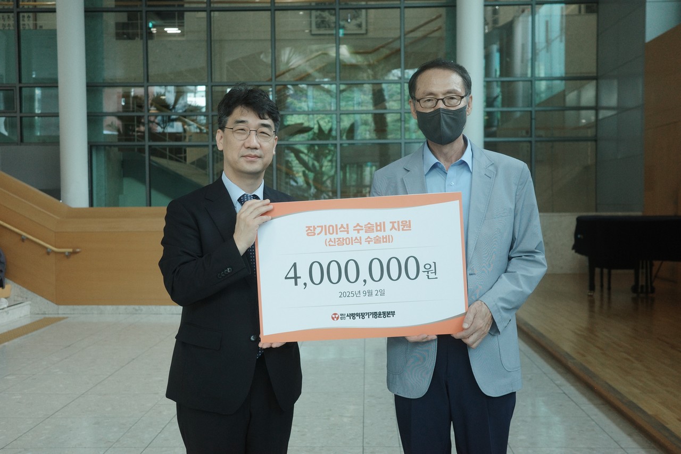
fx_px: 757
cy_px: 227
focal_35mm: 40
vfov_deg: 33.4
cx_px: 340
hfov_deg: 48.5
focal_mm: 26
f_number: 3.2
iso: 640
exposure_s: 1/160
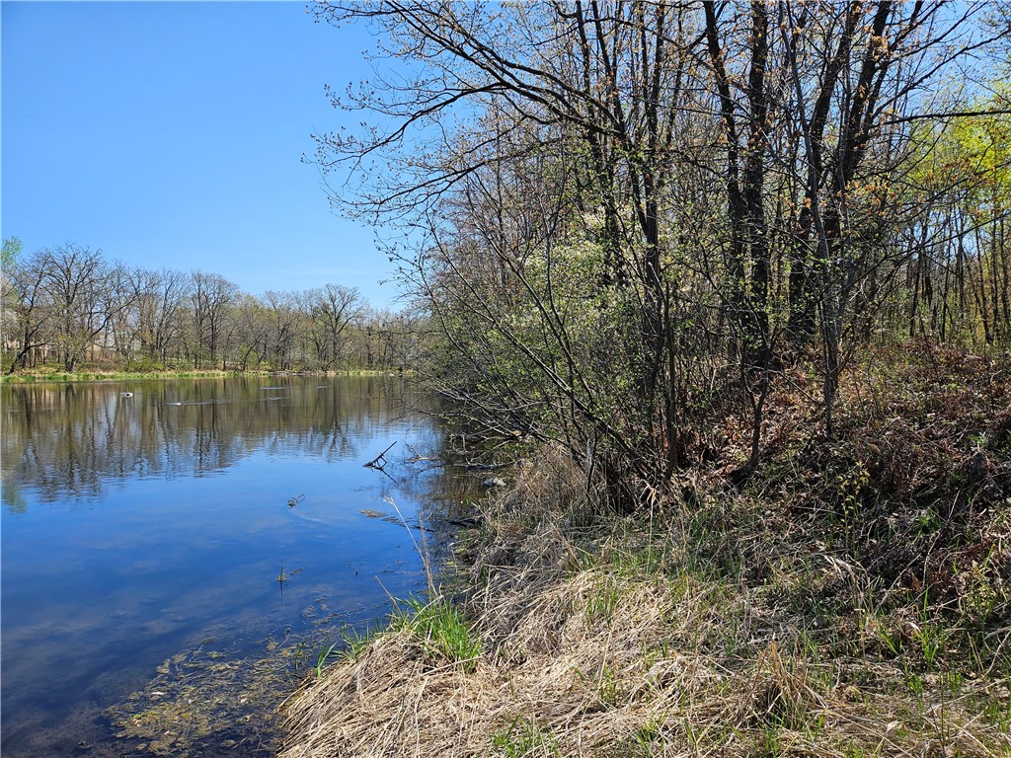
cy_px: 379
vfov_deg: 58.9
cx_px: 506
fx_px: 672
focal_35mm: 23
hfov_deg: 73.9
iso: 25
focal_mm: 5.4
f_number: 1.8
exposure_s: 1/1218
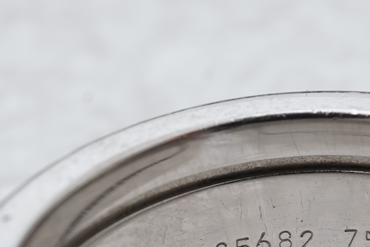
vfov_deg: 8.7
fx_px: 1613
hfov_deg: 13.0
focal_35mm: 157
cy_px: 251
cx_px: 312
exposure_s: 1/125
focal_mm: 30
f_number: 22
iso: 400
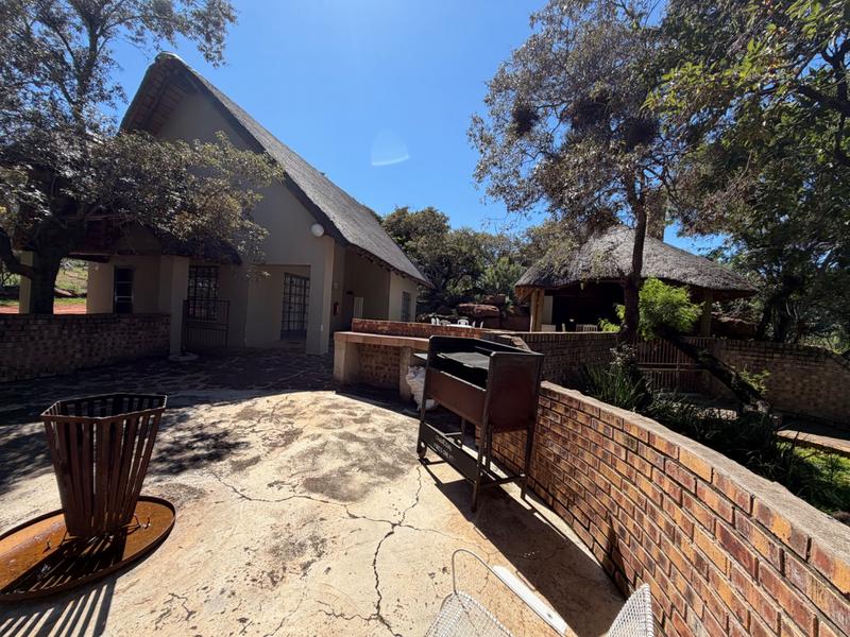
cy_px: 318
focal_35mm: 14
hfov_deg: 102.1
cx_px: 425
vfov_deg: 85.7
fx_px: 344
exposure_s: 1/770
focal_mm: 2.22
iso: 25
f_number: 2.2
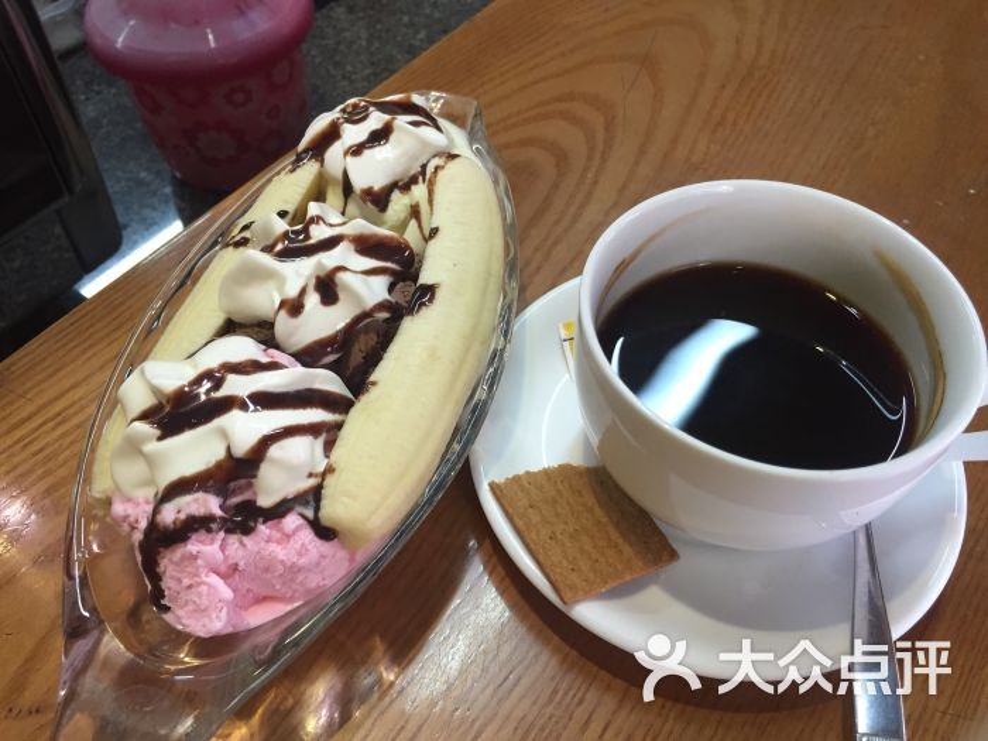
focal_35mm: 29
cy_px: 370
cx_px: 494
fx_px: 828
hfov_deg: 61.7
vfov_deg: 48.2
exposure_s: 1/33
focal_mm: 4.15
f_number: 2.2
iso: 160
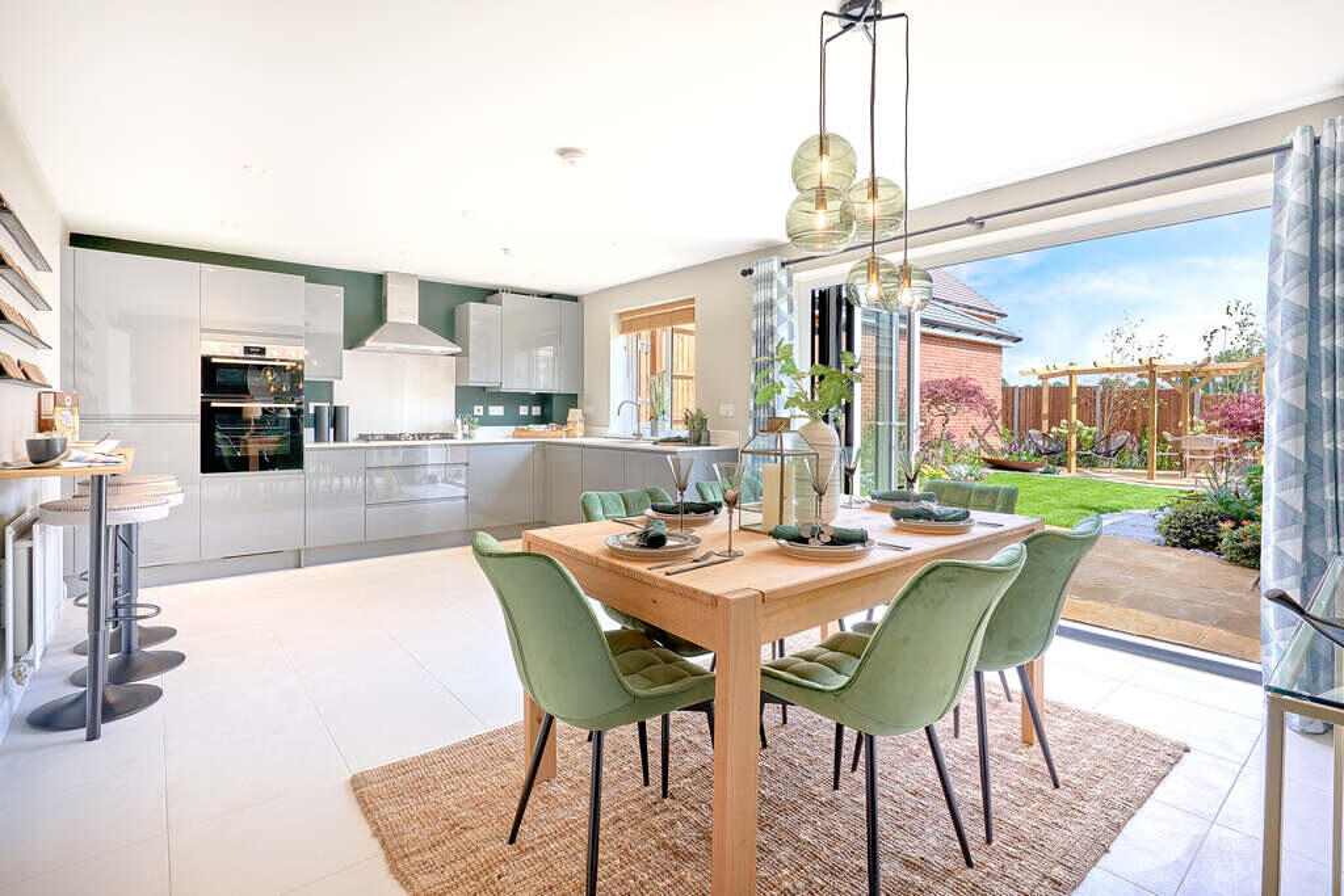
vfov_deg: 73.8
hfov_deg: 96.7
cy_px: 448
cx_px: 672
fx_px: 597
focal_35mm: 16
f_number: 11
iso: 100
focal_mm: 16
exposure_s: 1/10
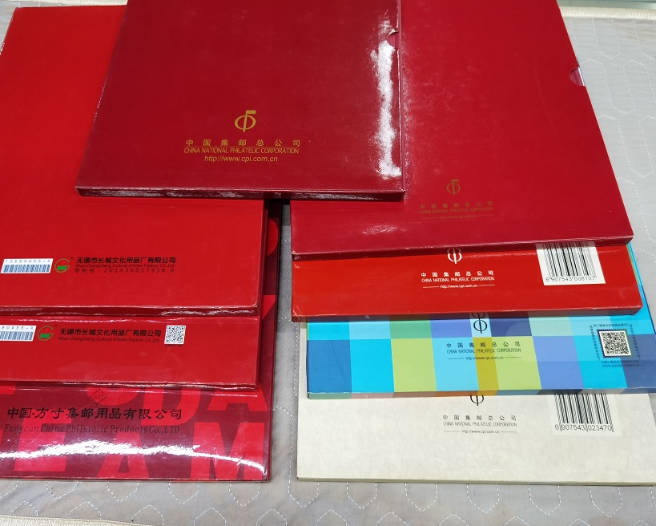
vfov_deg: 50.0
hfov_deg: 60.4
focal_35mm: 29
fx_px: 563
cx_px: 312
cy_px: 266
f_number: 1.9
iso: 320
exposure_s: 1/60
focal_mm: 6.71
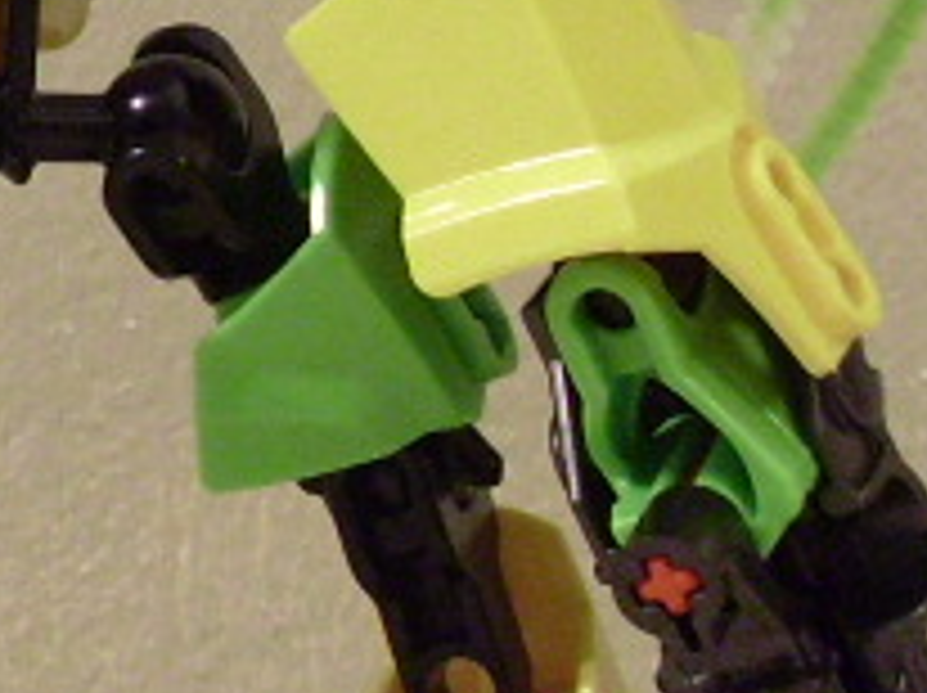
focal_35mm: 189
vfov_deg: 7.8
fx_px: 5055
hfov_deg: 10.4
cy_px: 112
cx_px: -99
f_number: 3
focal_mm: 6.3
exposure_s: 1/6
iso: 200
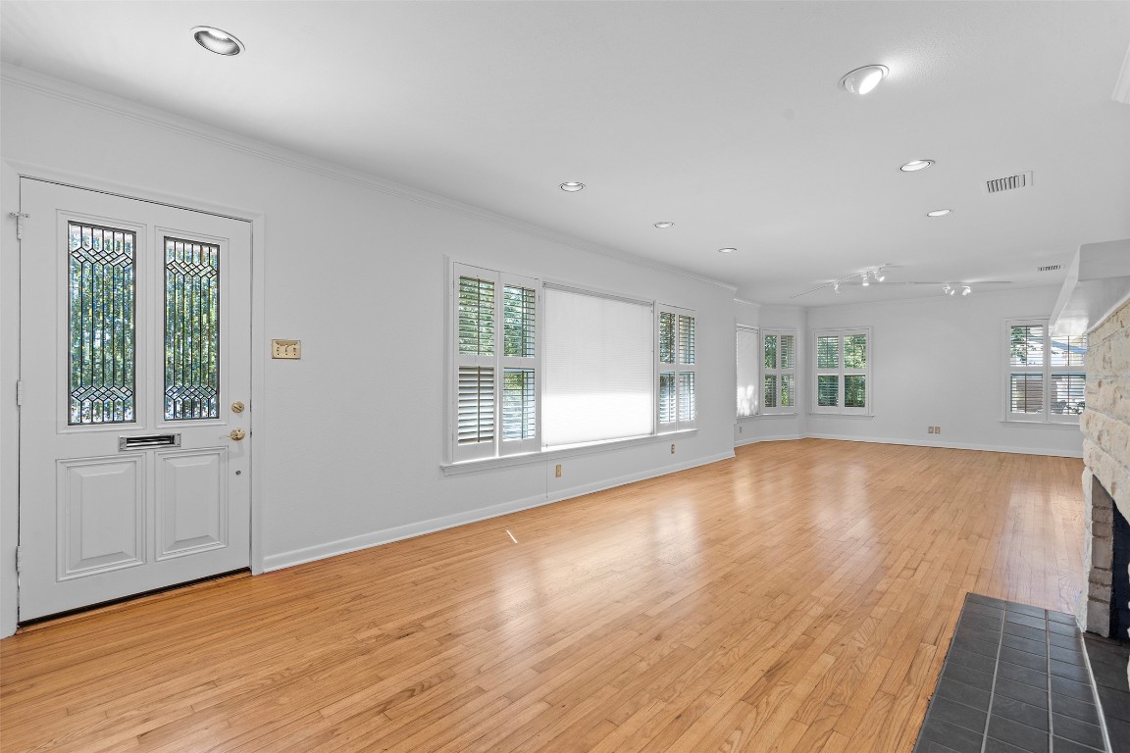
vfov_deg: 73.7
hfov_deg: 96.7
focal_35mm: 16
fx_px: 502
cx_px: 565
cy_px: 376
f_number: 8
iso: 320
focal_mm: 16
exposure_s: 1/4
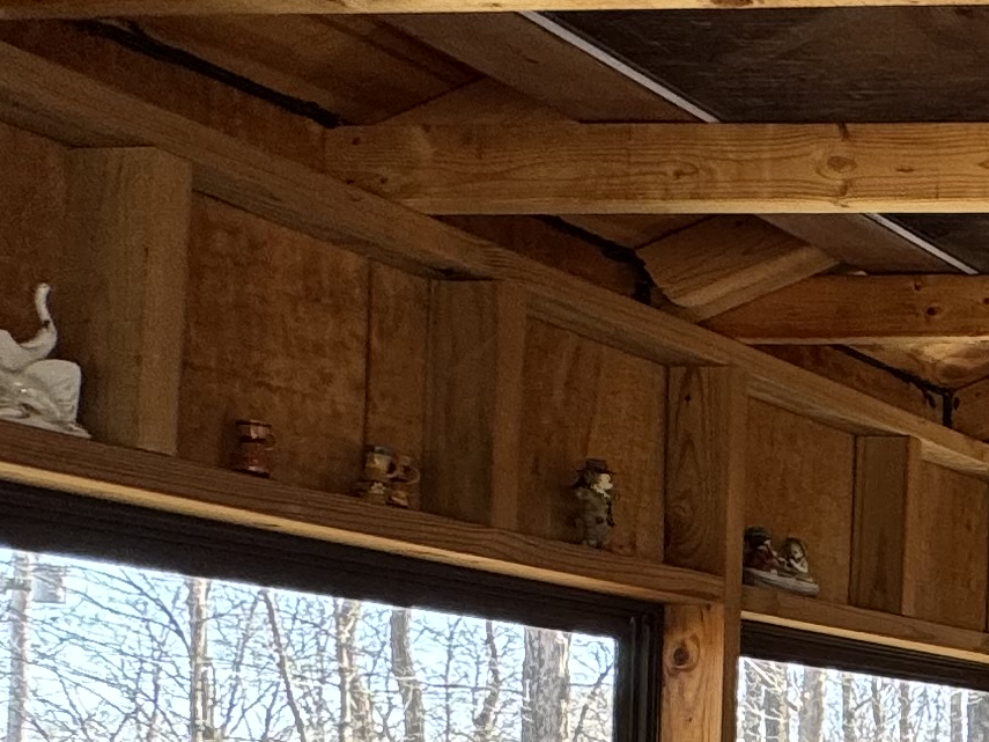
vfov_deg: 21.3
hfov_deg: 19.4
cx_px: 1902
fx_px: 1885
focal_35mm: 66
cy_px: 776
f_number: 2.2
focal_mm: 2.22
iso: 64
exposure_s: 1/99
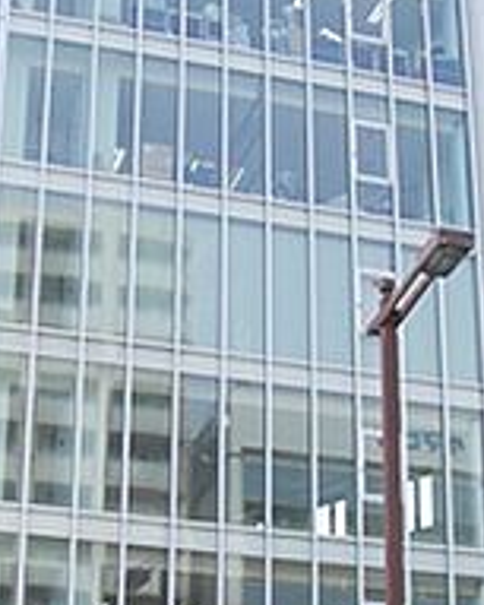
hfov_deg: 16.5
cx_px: 202
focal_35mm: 93
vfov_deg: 20.3
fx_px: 1664
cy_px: 497
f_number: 4.3
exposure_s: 1/400
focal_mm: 6.2
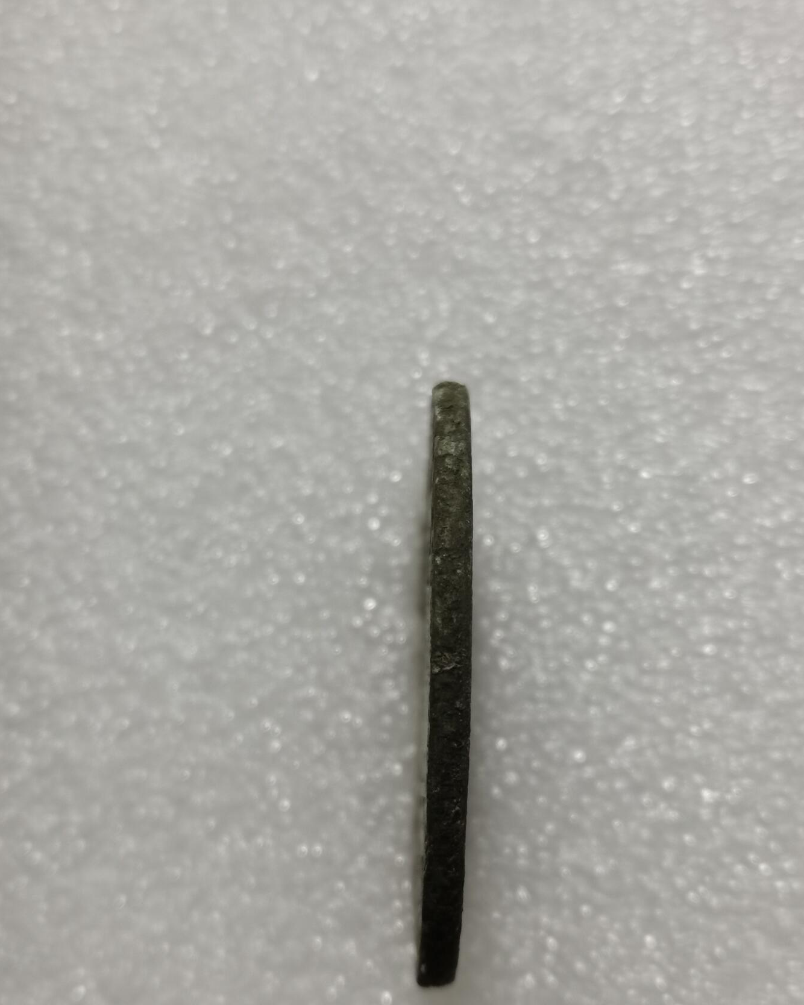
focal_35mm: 59
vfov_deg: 32.0
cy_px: 530
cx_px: 405
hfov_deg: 25.8
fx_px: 1755
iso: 100
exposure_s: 1/120
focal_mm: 5.58
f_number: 1.8
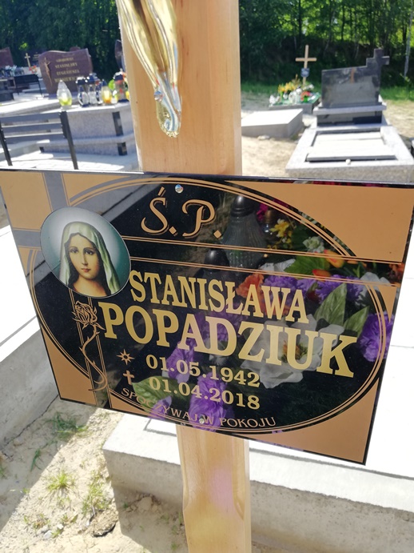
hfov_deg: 51.3
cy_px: 276
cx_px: 207
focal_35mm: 27
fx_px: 431
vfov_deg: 65.3
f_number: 2.2
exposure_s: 1/441
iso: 50
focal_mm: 3.81
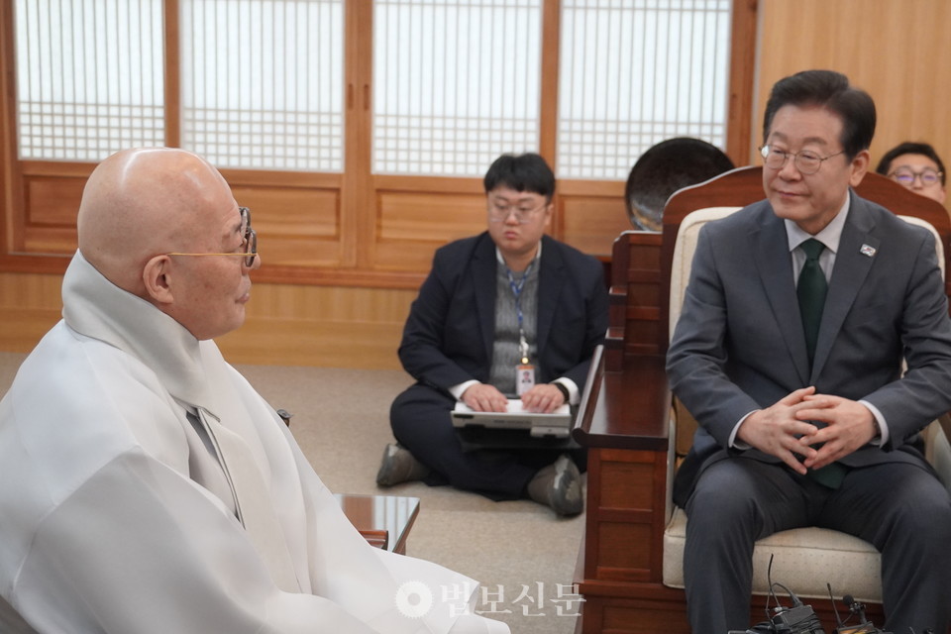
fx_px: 1704
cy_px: 317
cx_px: 476
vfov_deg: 21.1
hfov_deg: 31.2
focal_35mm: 64
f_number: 5
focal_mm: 43
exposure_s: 1/160
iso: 2500
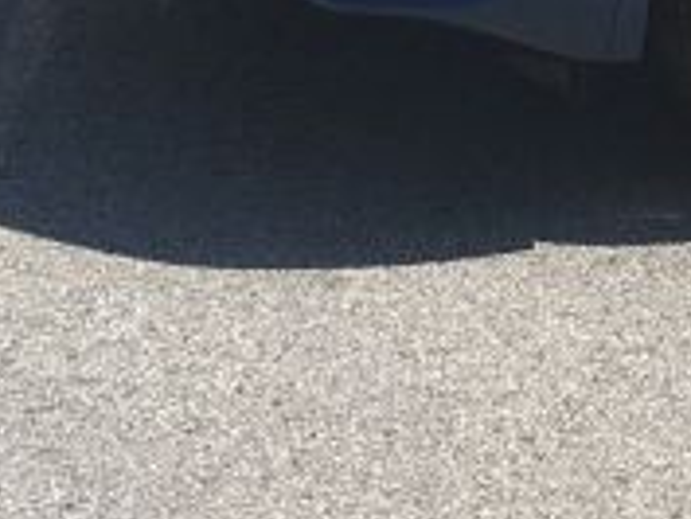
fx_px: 3276
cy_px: -796
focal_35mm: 164
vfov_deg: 8.2
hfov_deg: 11.5
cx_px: 1038
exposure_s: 1/1399
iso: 25
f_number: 2.2
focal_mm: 4.15
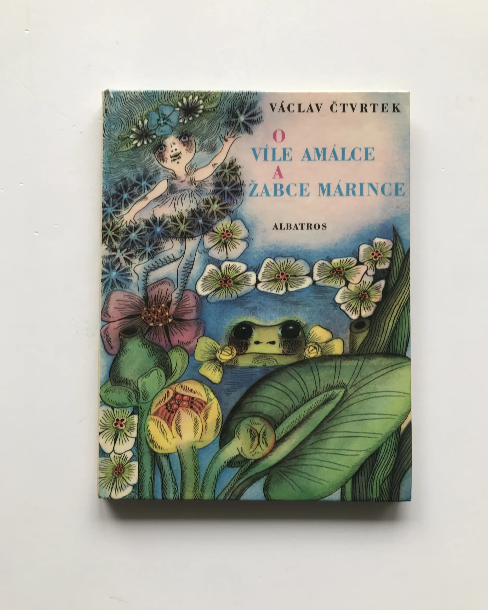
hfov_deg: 48.5
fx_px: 542
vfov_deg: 58.7
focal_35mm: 30
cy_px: 281
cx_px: 242
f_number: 1.8
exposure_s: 1/50
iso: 25
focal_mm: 3.99
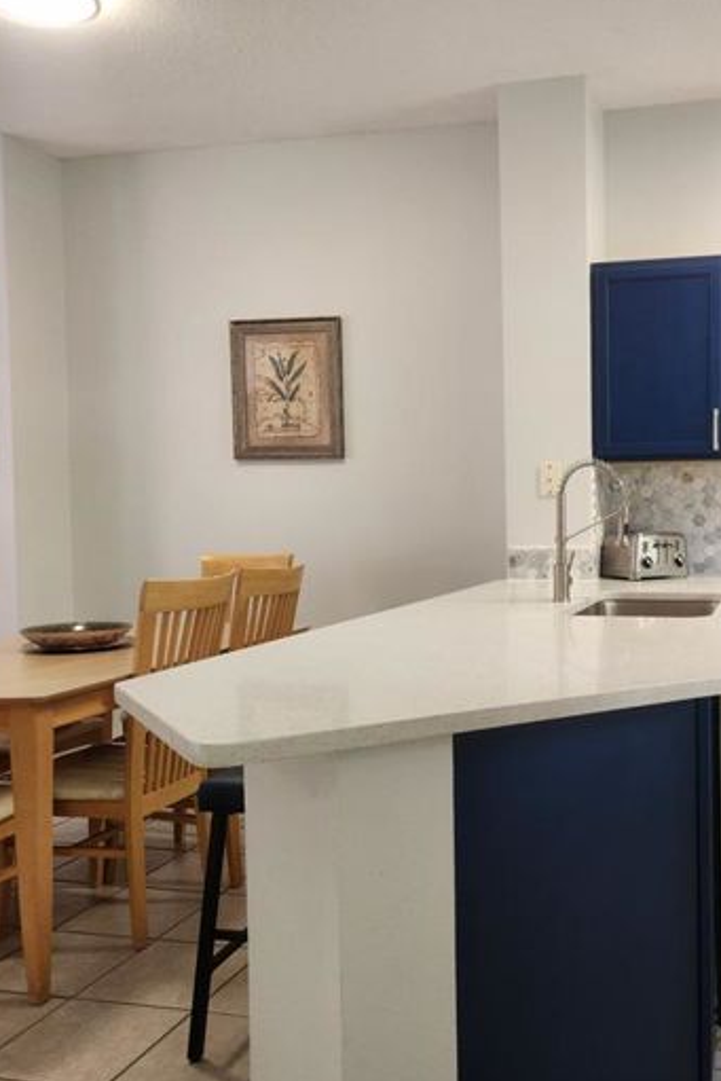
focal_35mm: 33
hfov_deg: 38.8
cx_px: 553
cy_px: 544
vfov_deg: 57.2
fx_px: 991
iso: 200
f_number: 1.8
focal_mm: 5.4
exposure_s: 1/120
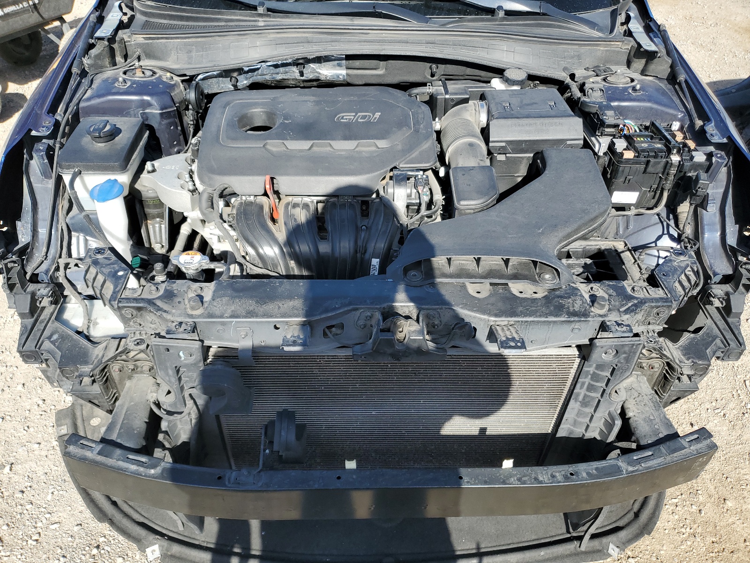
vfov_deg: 53.1
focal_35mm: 26
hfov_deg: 67.3
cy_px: 282
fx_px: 563
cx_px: 375
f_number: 1.5
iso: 50
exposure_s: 1/1429
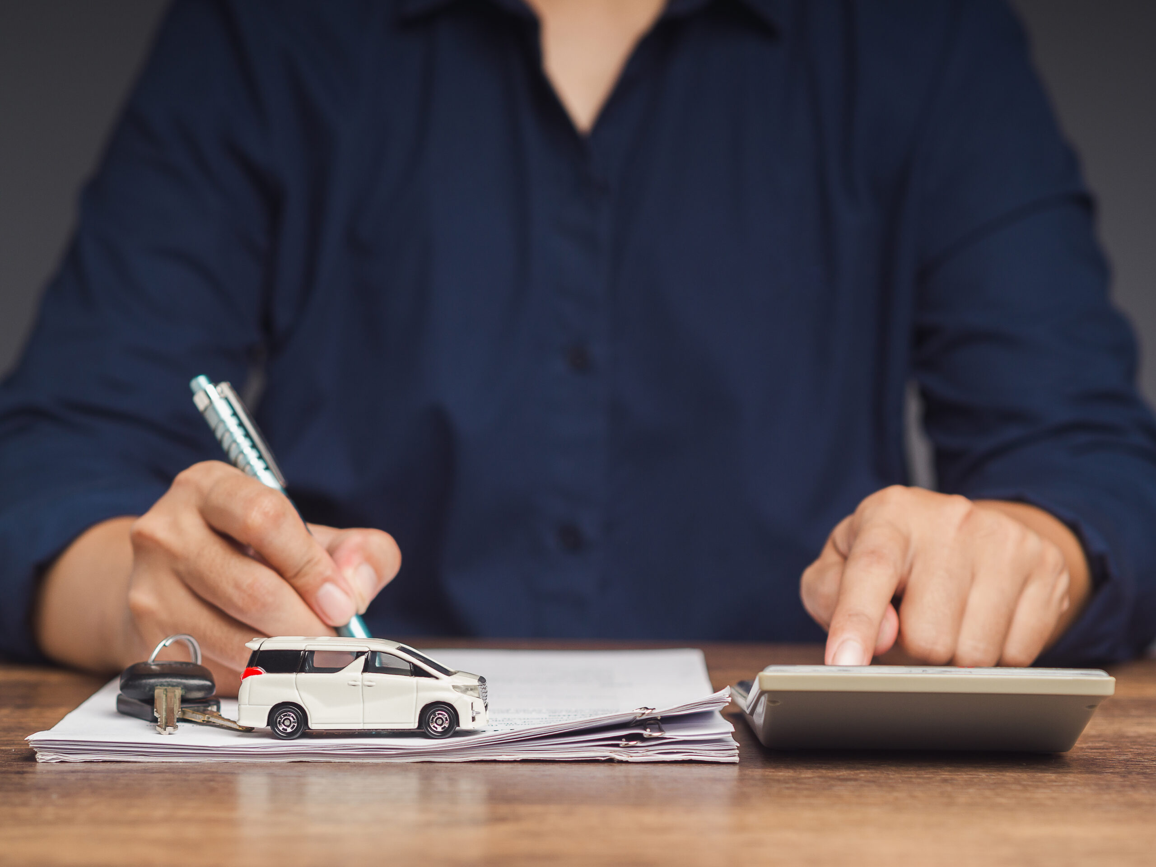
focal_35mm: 90
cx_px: 578
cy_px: 434
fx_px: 3006
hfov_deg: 21.8
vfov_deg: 16.4
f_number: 2.8
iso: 100
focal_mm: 45
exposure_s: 1/200
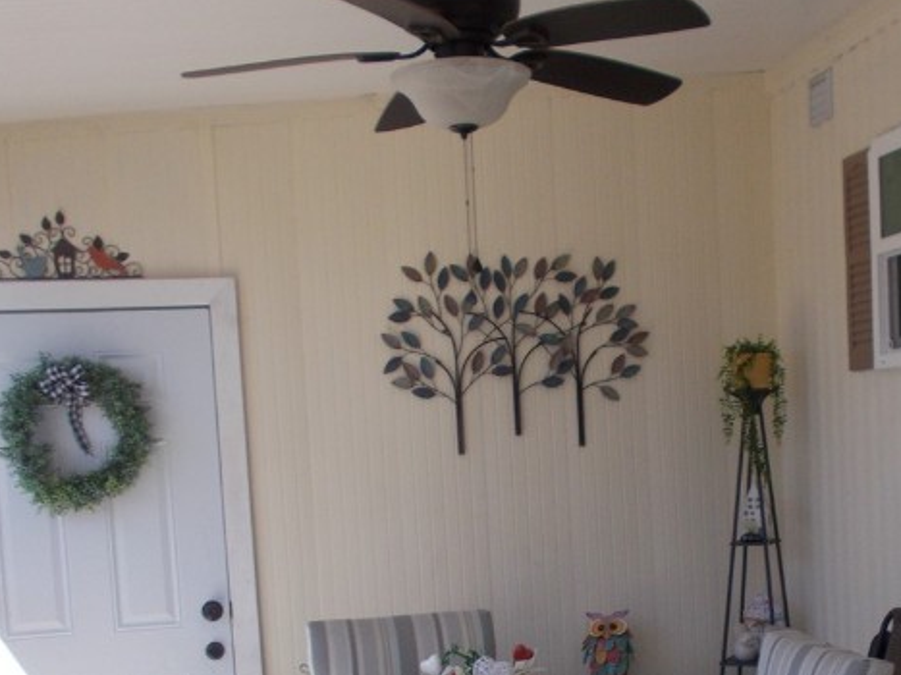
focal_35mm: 57
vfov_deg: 25.1
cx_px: 581
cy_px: 565
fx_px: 1483
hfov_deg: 33.6
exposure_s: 1/200
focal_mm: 4.6
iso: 80
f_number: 3.2
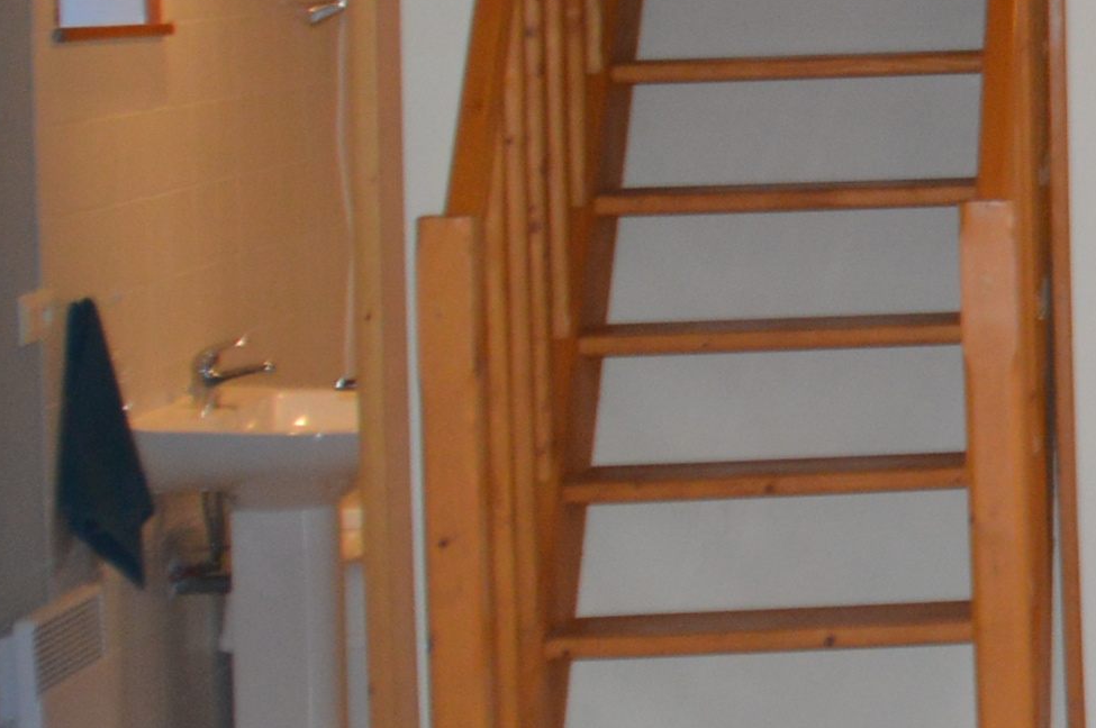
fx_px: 3802
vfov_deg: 10.8
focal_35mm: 125
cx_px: 2219
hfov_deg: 13.8
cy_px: -147
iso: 400
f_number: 4
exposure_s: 1/100
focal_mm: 18
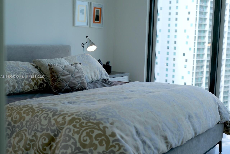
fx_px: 320
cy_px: 77
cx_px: 115
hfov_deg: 39.6
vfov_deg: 27.0
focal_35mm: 50
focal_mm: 50
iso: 250
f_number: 4
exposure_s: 1/160
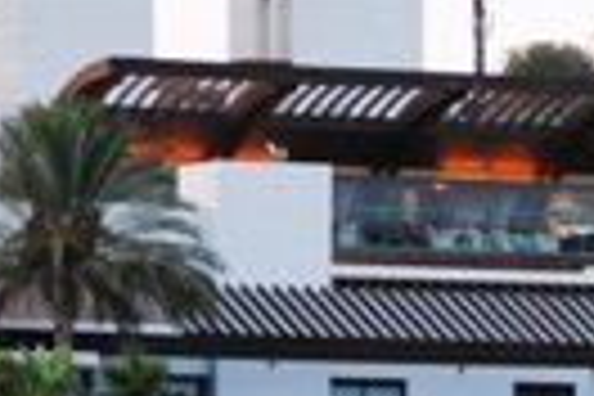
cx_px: 760
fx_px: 8975
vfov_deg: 2.5
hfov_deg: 3.8
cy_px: 434
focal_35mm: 544
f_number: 6
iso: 800
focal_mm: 120
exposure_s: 1/125
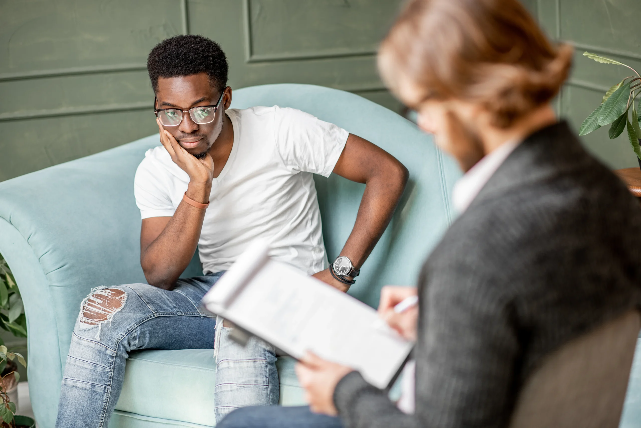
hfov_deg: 23.9
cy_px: 214
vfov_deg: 16.1
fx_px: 1514
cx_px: 320
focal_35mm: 85
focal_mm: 85
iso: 200
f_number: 2.2
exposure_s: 1/200
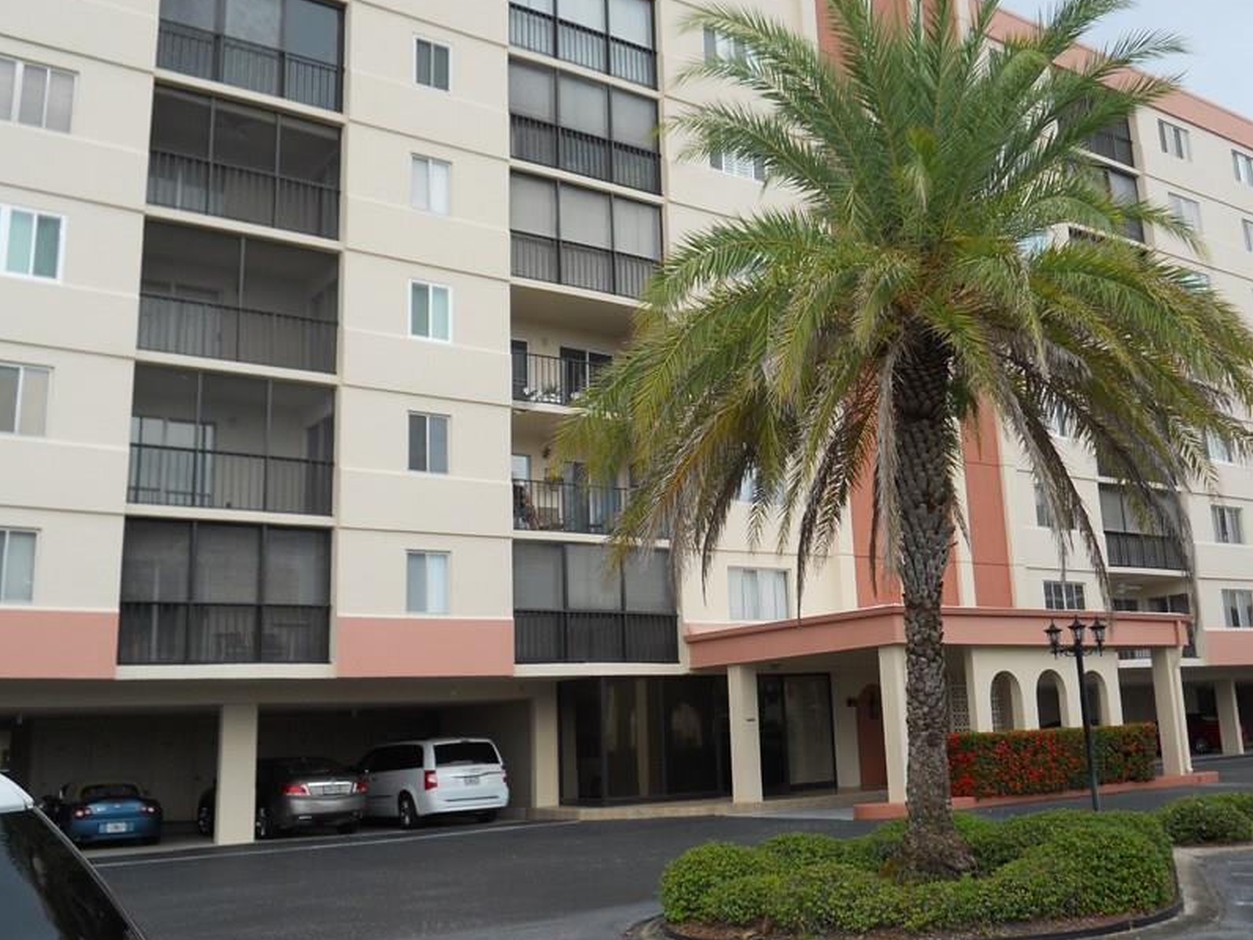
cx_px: 752
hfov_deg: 51.0
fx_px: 1303
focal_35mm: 36
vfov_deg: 39.6
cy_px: 405
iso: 80
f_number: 2.7
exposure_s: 1/640
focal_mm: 5
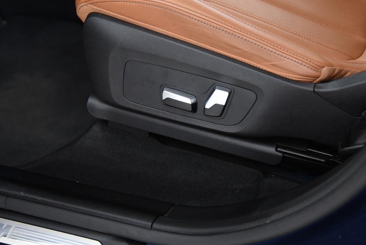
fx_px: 580
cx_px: 204
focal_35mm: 57
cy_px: 94
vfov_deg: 23.8
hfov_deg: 35.0
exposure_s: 1/20
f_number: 4
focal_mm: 46
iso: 4000
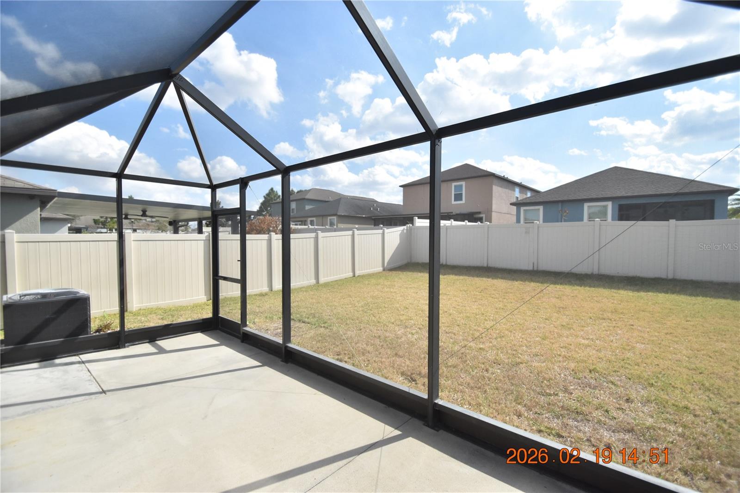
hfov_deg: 100.4
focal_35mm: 15
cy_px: 246
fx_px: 308
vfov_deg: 77.3
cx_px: 370
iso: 800
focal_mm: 10
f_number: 3.5
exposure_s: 1/4000
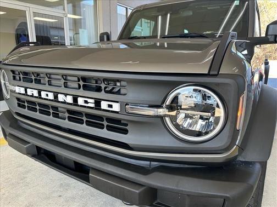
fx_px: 192
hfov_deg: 71.6
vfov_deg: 56.8
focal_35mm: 24
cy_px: 104
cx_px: 138
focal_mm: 6.86
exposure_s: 1/120
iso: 64
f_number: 1.78
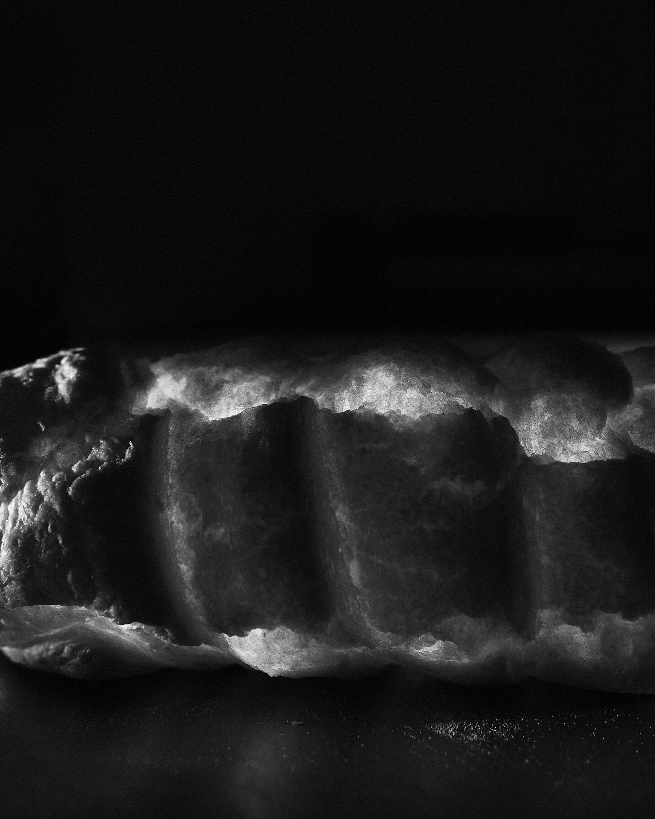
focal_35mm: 42
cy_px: 412
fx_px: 1018
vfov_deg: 43.8
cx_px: 366
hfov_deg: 35.6
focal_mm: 16
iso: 125
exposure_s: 1
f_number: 3.5
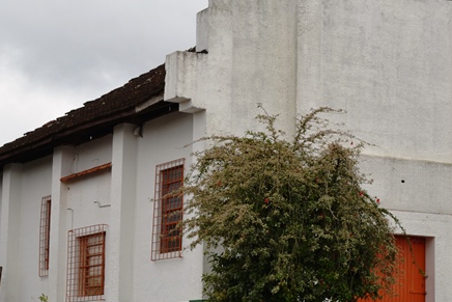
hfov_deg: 20.0
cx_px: 260
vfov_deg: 13.4
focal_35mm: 102
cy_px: 215
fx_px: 1283
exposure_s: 1/200
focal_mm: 29
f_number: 6.3
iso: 100
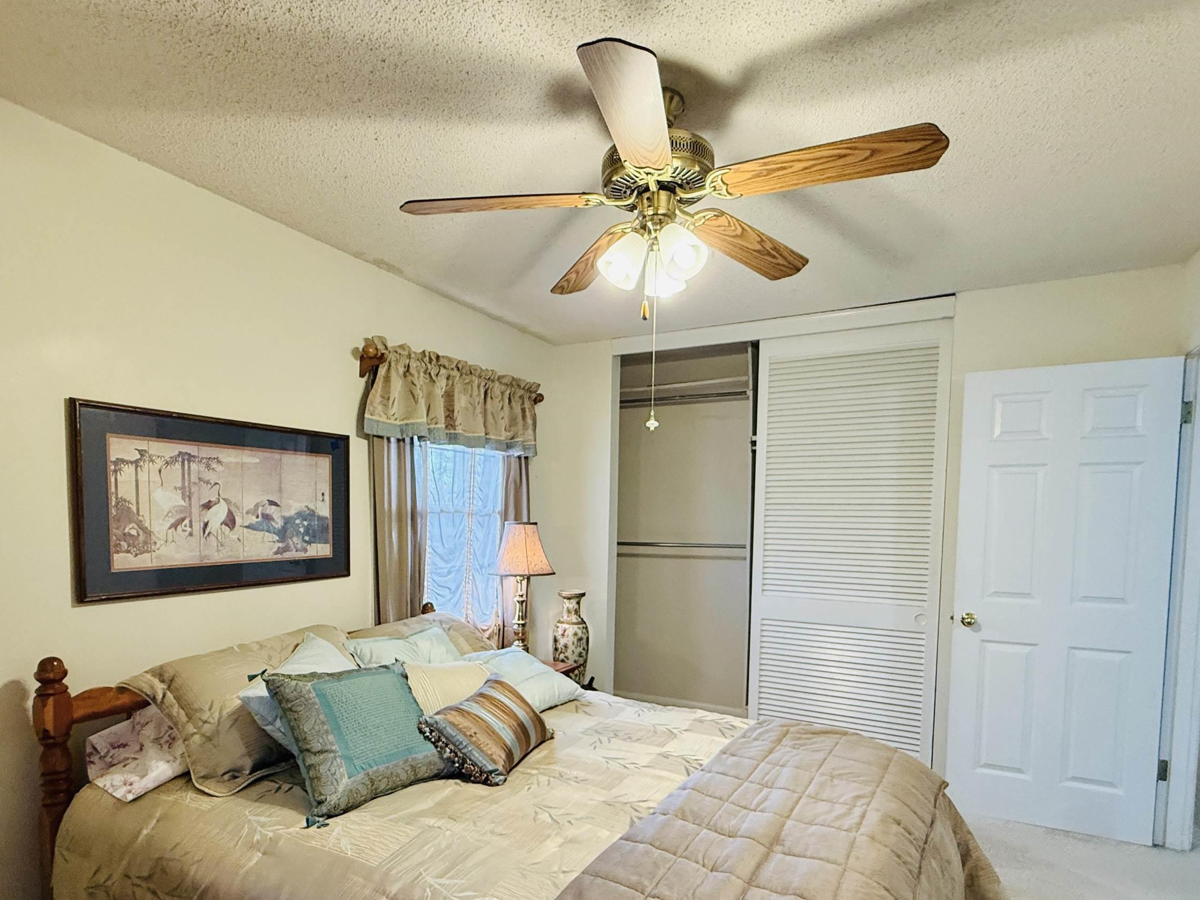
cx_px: 579
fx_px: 659
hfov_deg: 84.6
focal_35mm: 19
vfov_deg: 67.7
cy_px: 557
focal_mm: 2.22
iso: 320
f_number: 2.2
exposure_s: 1/60
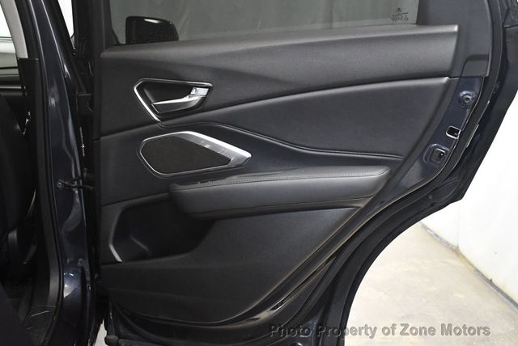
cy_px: 173
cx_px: 259
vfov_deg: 33.5
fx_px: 576
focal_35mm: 40
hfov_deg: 48.4
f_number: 3.5
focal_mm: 20
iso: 3200
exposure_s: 1/60
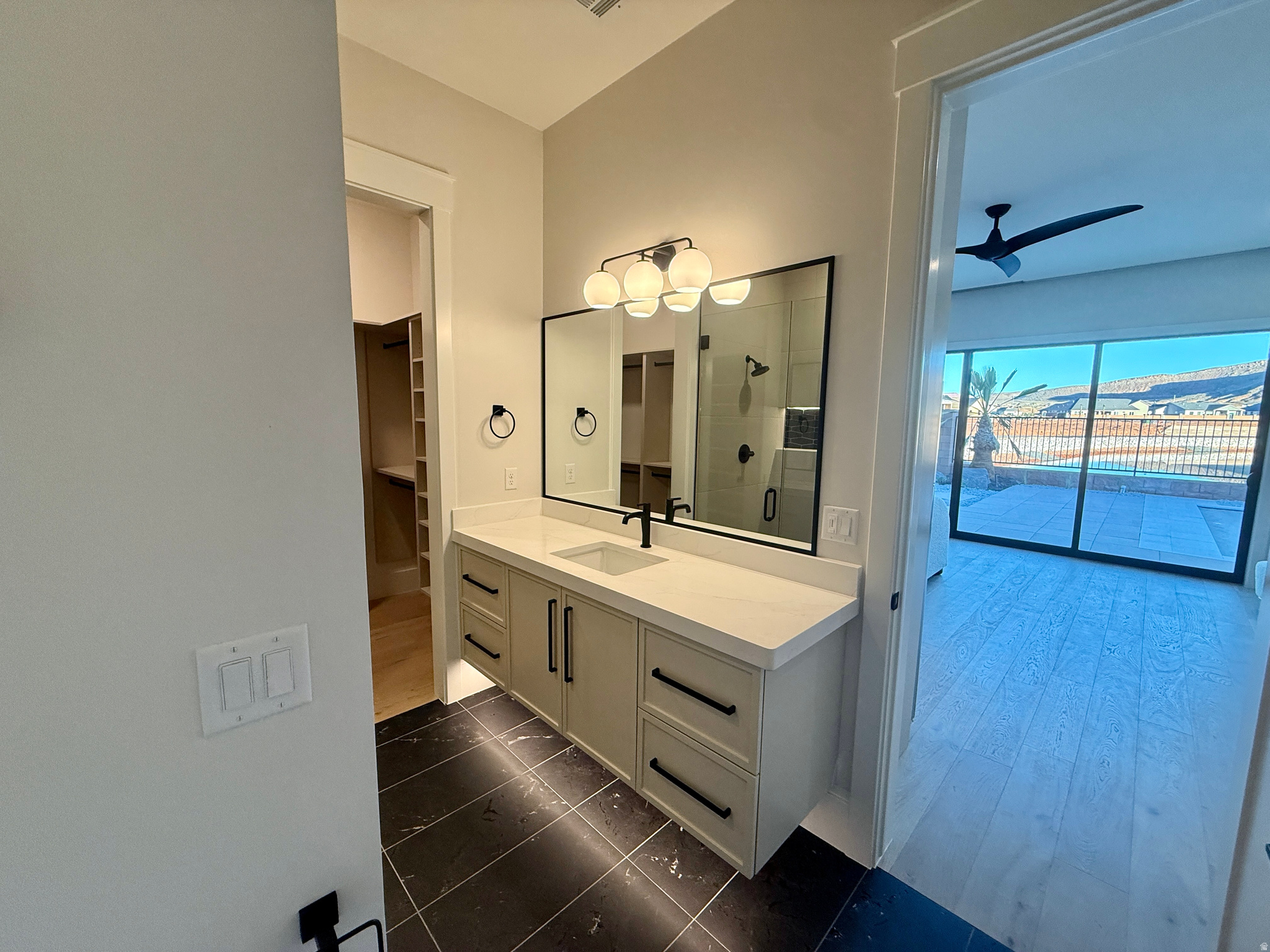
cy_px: 476
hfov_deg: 102.1
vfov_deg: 85.7
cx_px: 635
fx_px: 514
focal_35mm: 14
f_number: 2.2
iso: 200
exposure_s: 1/120
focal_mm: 2.22
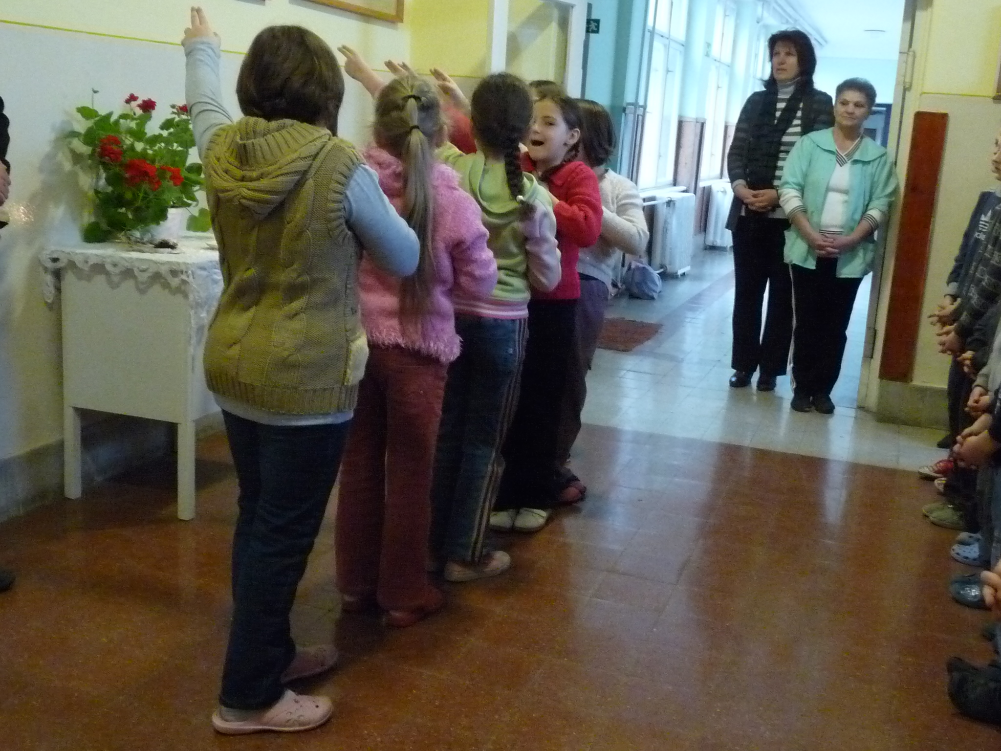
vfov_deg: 37.7
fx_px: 1099
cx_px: 500
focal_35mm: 38
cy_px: 376
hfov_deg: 49.0
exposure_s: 1/15
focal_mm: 4.8
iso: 800
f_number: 2.8
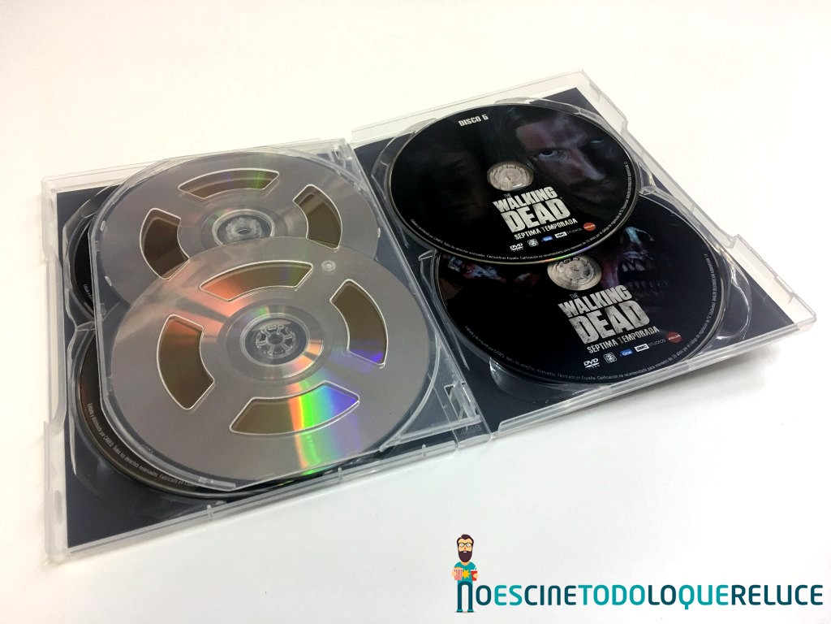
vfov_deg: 48.2
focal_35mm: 29
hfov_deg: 61.7
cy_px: 312
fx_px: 696
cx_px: 416
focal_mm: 4.15
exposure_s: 1/17
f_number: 2.2
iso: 50
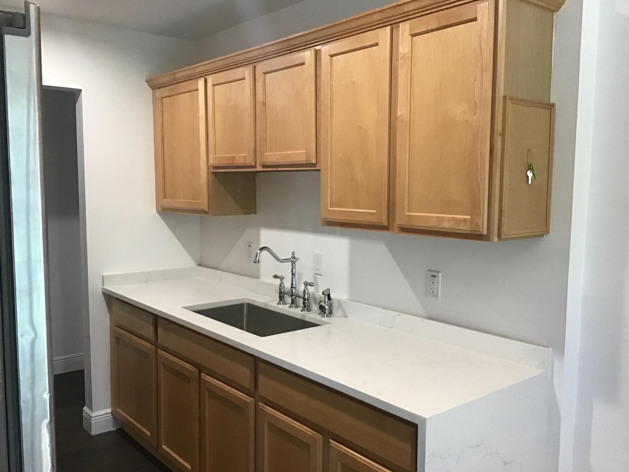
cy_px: 236
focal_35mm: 31
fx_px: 563
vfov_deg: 45.4
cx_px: 314
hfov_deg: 58.4
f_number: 2.4
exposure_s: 1/30
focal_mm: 3.3
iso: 125
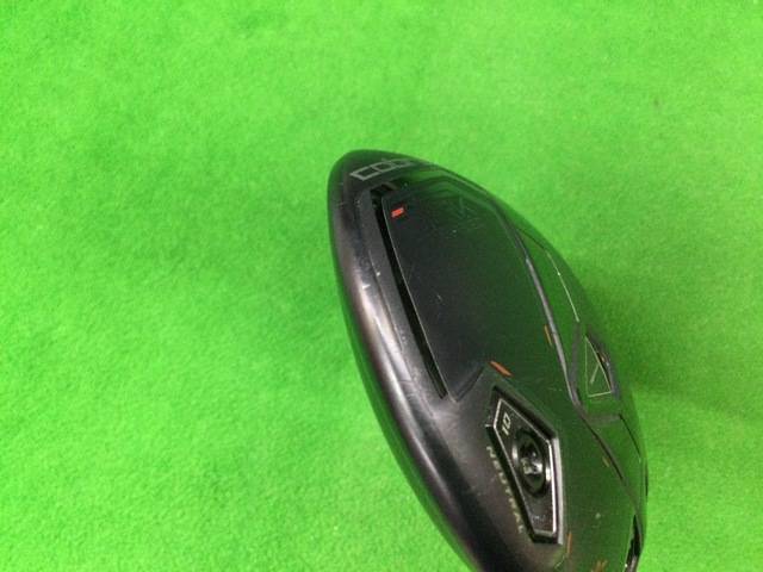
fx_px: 683
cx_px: 382
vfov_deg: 45.4
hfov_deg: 58.4
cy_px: 286
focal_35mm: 31
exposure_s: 1/20
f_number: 2.4
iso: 200
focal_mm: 3.3
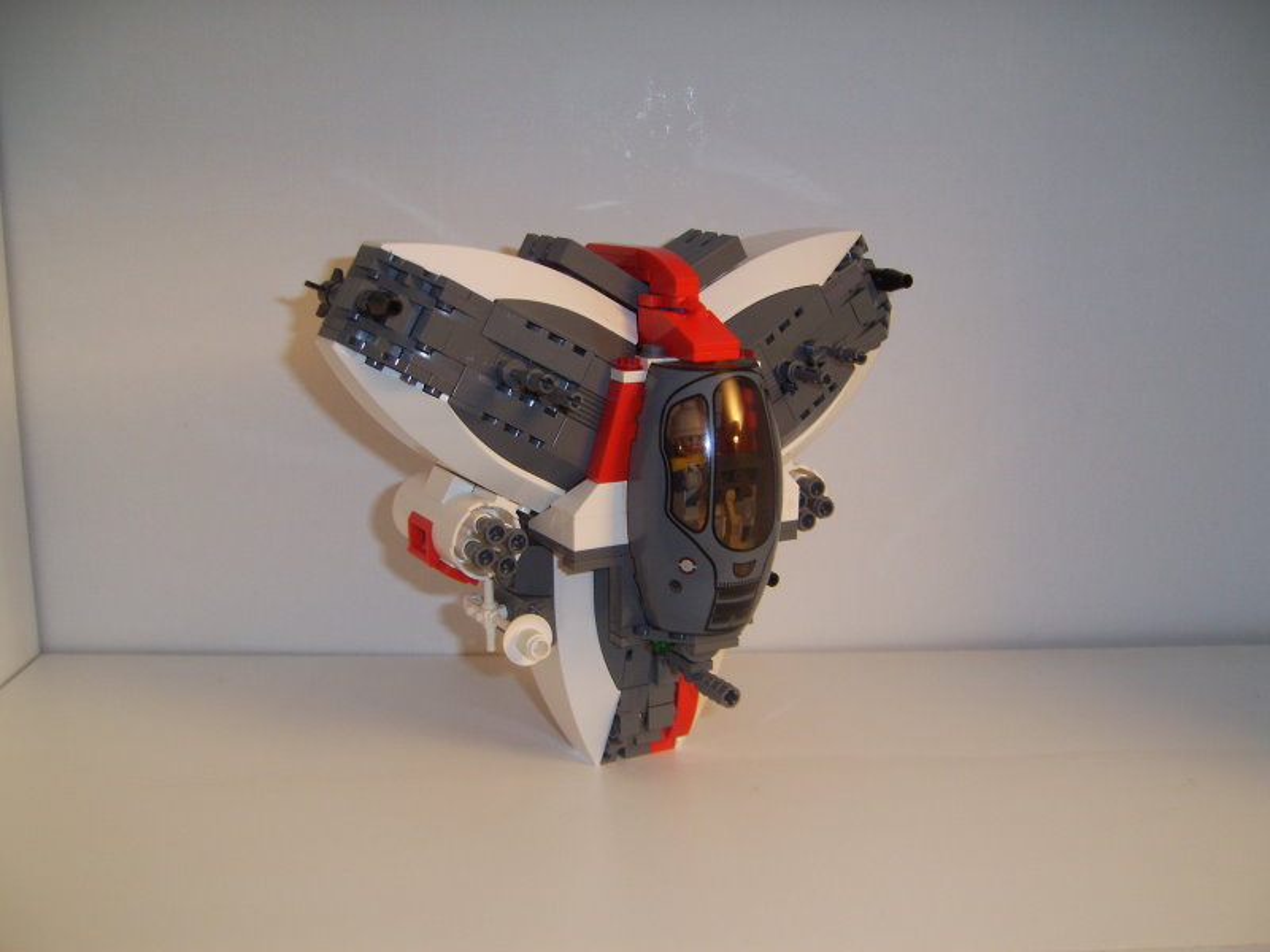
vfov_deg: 37.7
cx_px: 635
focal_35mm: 38
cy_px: 476
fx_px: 1394
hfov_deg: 49.0
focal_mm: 7.8
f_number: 2.8
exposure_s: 1/30
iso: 100
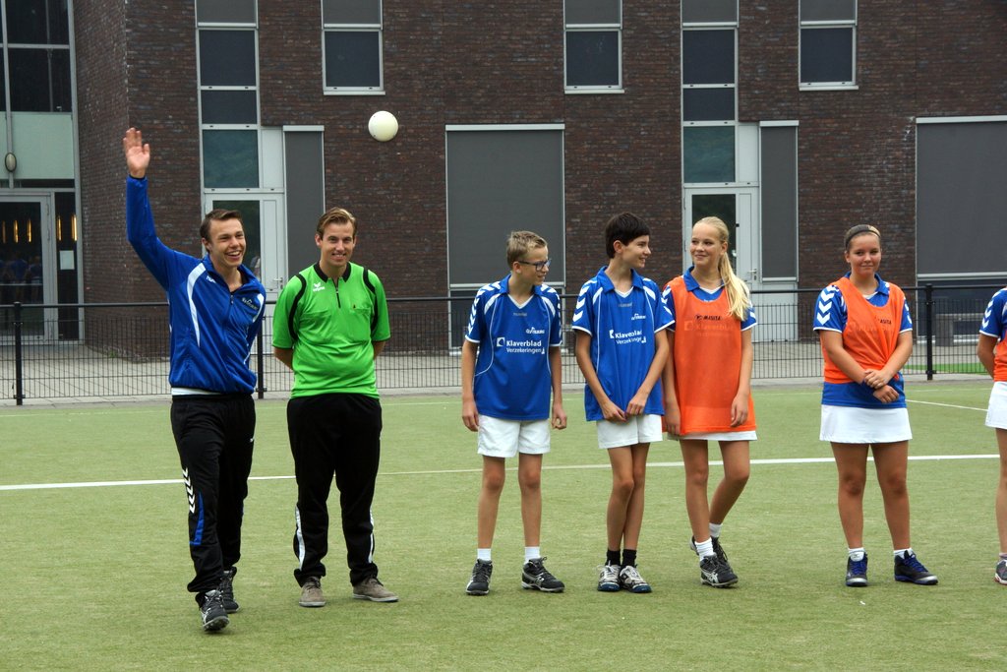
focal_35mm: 112
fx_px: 3147
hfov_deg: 18.2
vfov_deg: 12.2
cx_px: 504
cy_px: 336
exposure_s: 1/125
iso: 320
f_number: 16
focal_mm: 75
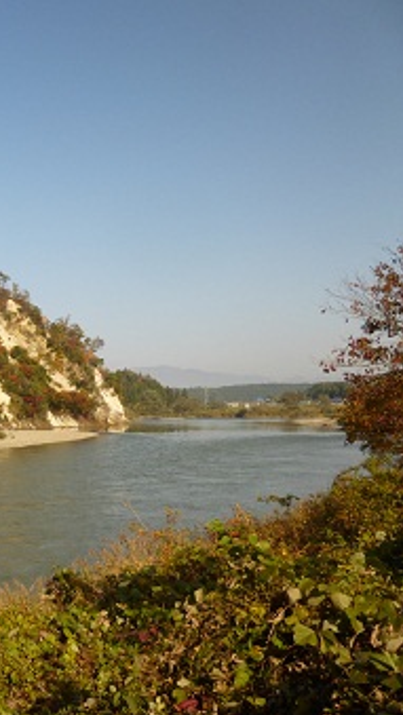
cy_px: 361
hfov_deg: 28.0
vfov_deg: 54.0
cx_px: -79
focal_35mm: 37
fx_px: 702
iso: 100
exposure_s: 1/1300
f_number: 3.1
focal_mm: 4.5
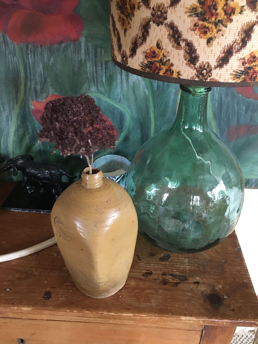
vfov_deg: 61.7
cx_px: 129
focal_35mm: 29
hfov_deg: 48.2
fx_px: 288
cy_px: 172
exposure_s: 1/17
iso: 200
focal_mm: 4.15
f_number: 2.2
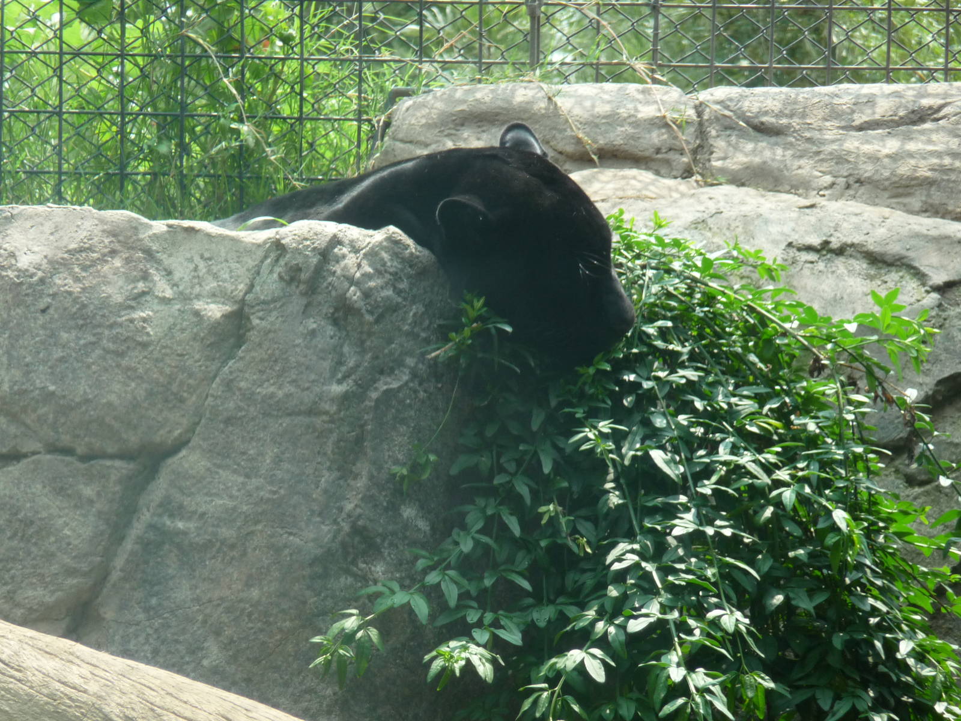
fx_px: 7773
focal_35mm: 280
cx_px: 480
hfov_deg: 7.1
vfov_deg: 5.3
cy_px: 360
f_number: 4.9
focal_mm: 47
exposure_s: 1/125
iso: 160
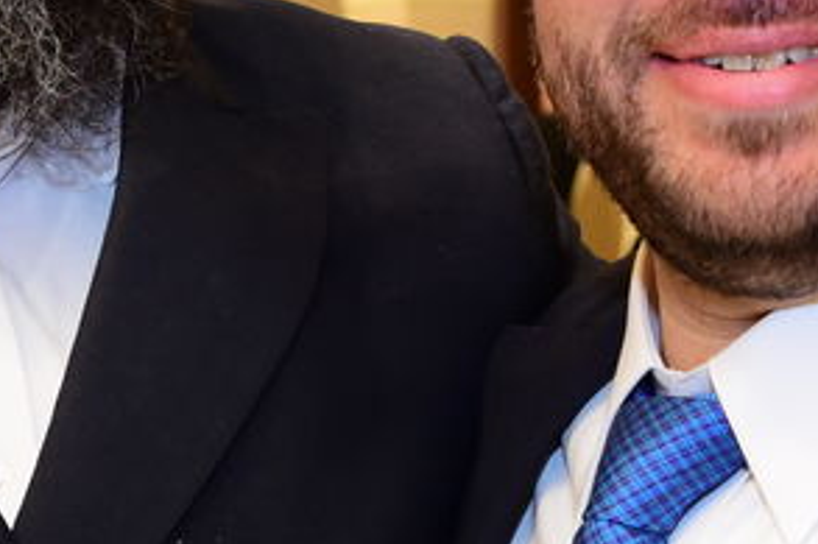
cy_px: 268
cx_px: 405
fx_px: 3906
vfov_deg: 8.0
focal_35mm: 172
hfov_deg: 12.0
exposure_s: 1/125
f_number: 5.6
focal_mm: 36
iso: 2000
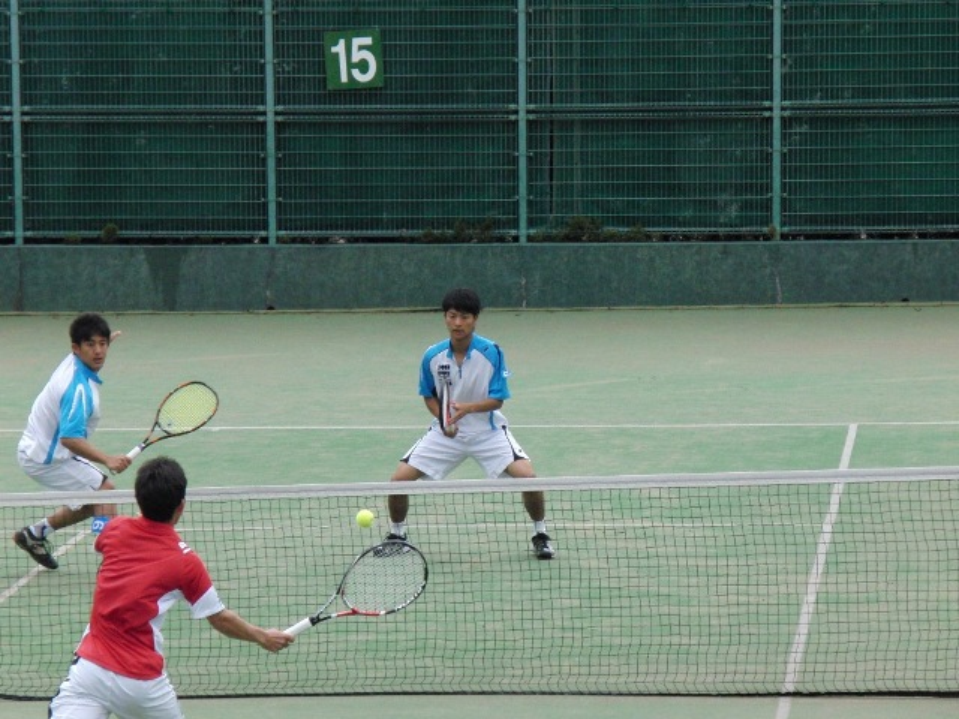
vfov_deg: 7.5
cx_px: 480
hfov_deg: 9.9
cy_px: 360
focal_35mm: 199
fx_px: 5513
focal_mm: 35.1
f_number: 4.3
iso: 400
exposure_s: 1/1000
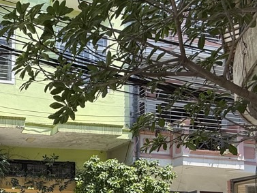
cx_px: -11
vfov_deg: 32.9
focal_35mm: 38
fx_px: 282
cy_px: 213
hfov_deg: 41.3
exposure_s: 1/734
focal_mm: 2.22
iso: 50
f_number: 2.2
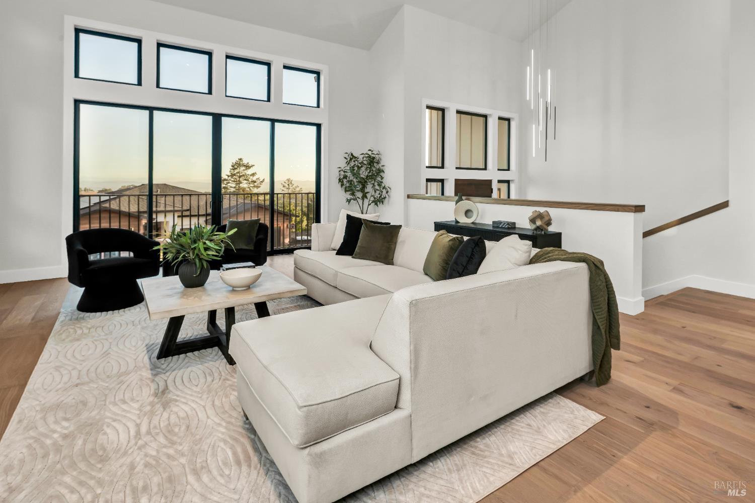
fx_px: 356
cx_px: 378
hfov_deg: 93.3
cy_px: 252
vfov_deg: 70.4
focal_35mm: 17
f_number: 10
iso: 250
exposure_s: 1/100
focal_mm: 17
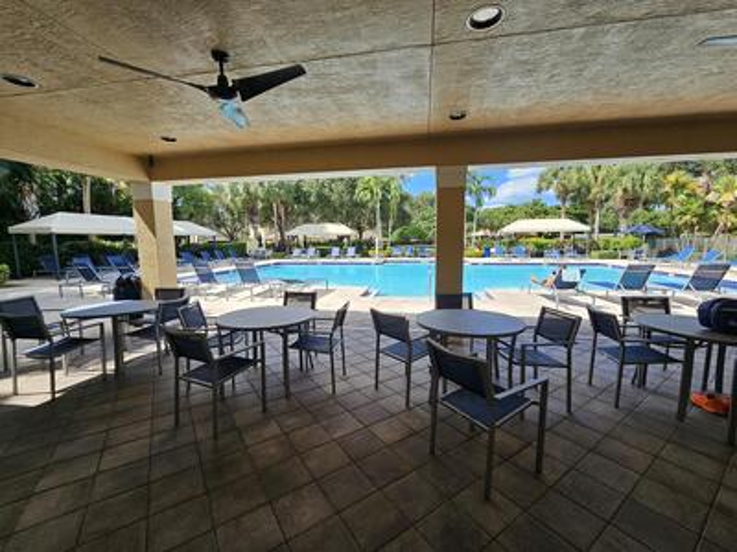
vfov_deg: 89.9
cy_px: 276
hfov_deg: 106.2
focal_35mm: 13
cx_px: 368
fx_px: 277
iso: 50
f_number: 2.2
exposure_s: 1/914
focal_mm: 2.2
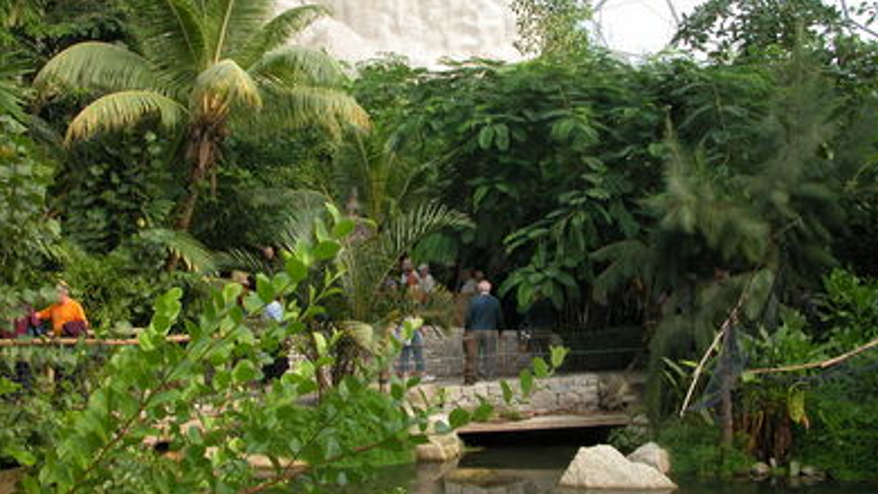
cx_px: 445
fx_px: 908
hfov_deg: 51.6
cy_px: 209
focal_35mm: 39
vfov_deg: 30.4
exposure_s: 1/164
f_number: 4.5
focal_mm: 8.9
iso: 100
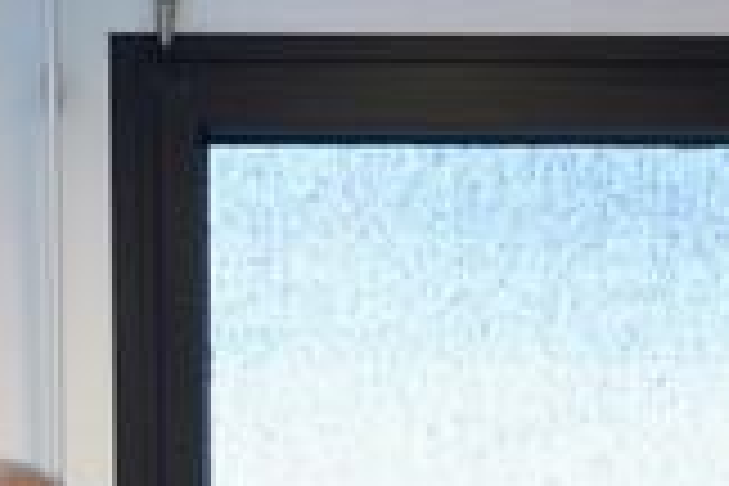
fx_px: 3058
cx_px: 274
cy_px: 1008
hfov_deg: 13.6
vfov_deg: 8.6
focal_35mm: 151
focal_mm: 35
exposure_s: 1/160
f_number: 4
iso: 1250
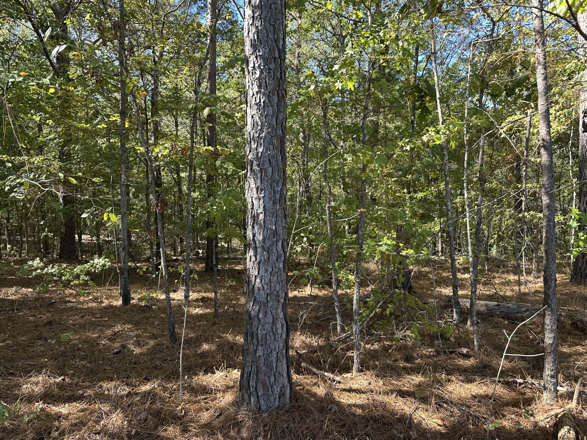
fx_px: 407
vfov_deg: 56.8
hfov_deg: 71.6
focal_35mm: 24
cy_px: 220
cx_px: 294
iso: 80
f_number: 1.78
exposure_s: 1/263
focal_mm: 6.86
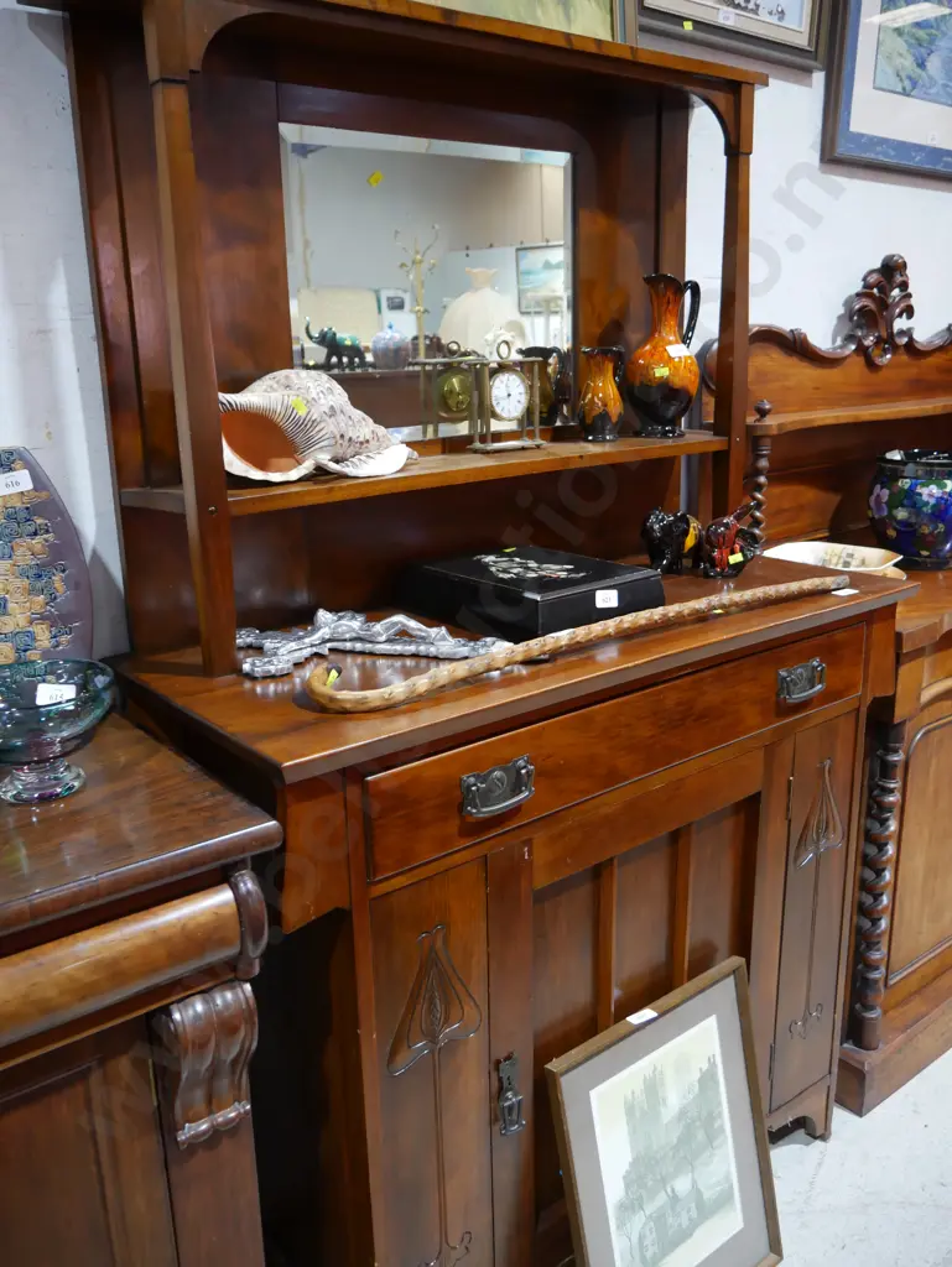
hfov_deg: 49.8
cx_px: 476
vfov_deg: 63.4
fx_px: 1026
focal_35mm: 28
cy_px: 634
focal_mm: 14
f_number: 3.5
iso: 640
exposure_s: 1/60
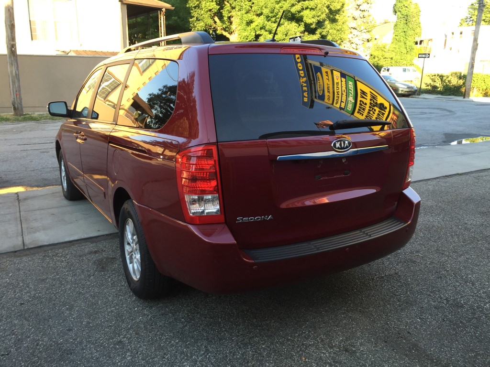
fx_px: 411
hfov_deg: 61.7
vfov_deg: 48.2
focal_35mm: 29
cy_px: 184
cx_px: 245
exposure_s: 1/120
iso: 32
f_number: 2.2
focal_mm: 4.15
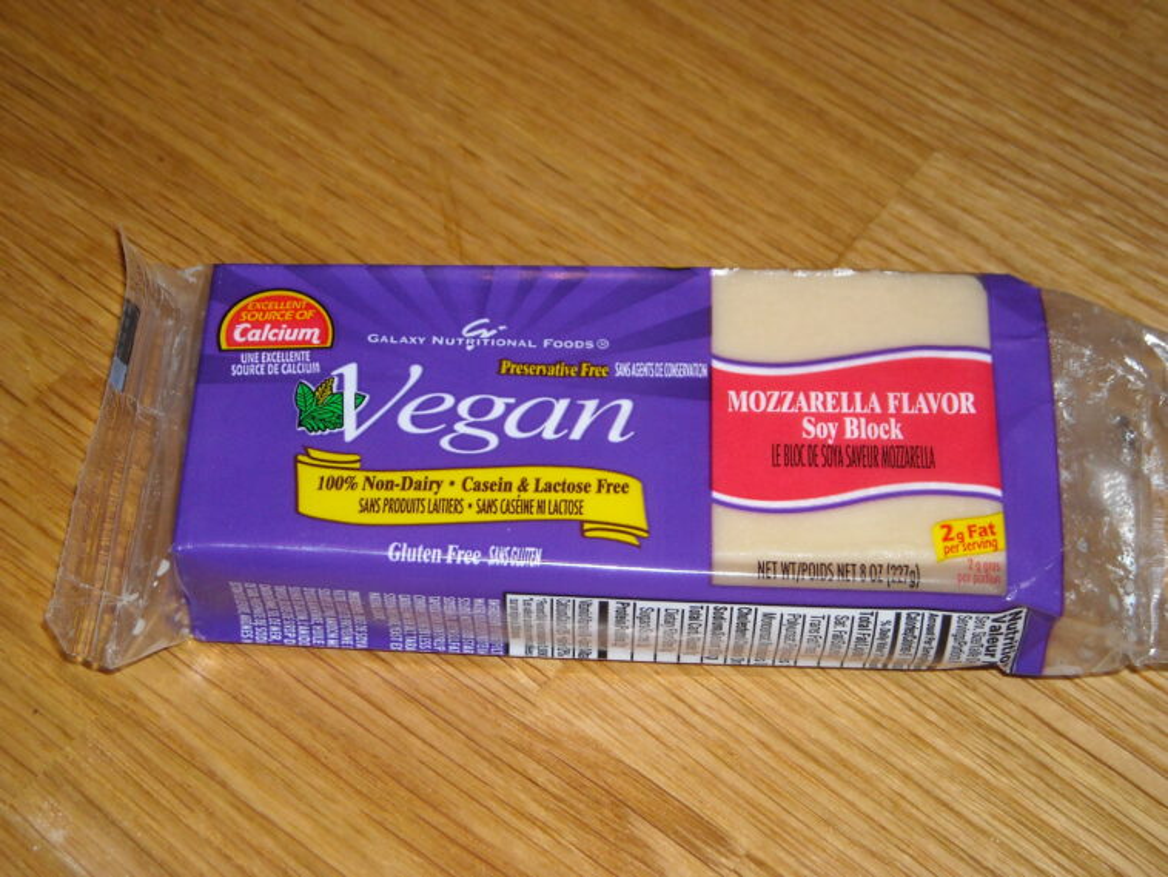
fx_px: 2565
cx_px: 584
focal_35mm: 76
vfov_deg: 19.4
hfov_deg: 25.7
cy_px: 438
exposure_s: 1/125
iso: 200
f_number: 3.9
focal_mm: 12.3
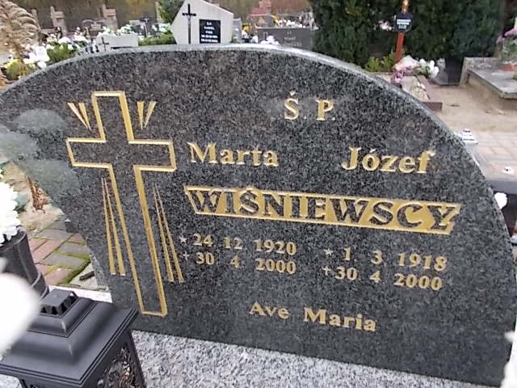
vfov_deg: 53.1
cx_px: 258
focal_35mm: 26
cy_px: 194
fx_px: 388
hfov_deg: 67.3
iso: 80
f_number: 3.2
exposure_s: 1/30
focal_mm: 4.6
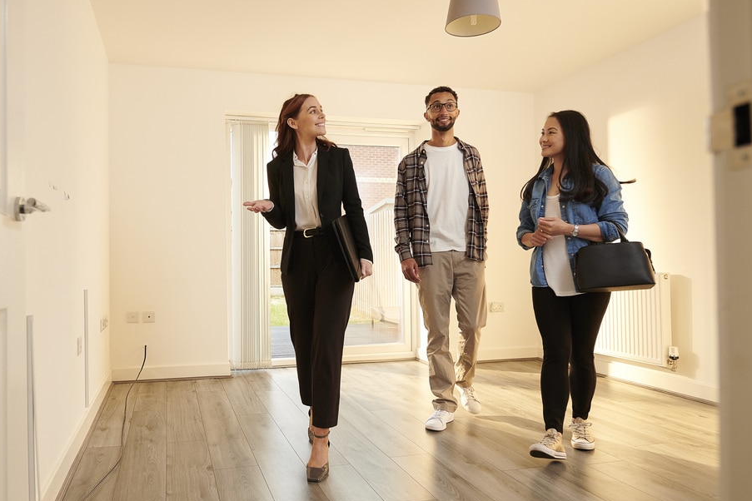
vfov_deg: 51.3
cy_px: 260
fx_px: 522
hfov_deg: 70.4
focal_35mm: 25
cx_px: 284
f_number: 3.5
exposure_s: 1/100
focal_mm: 18
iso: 640
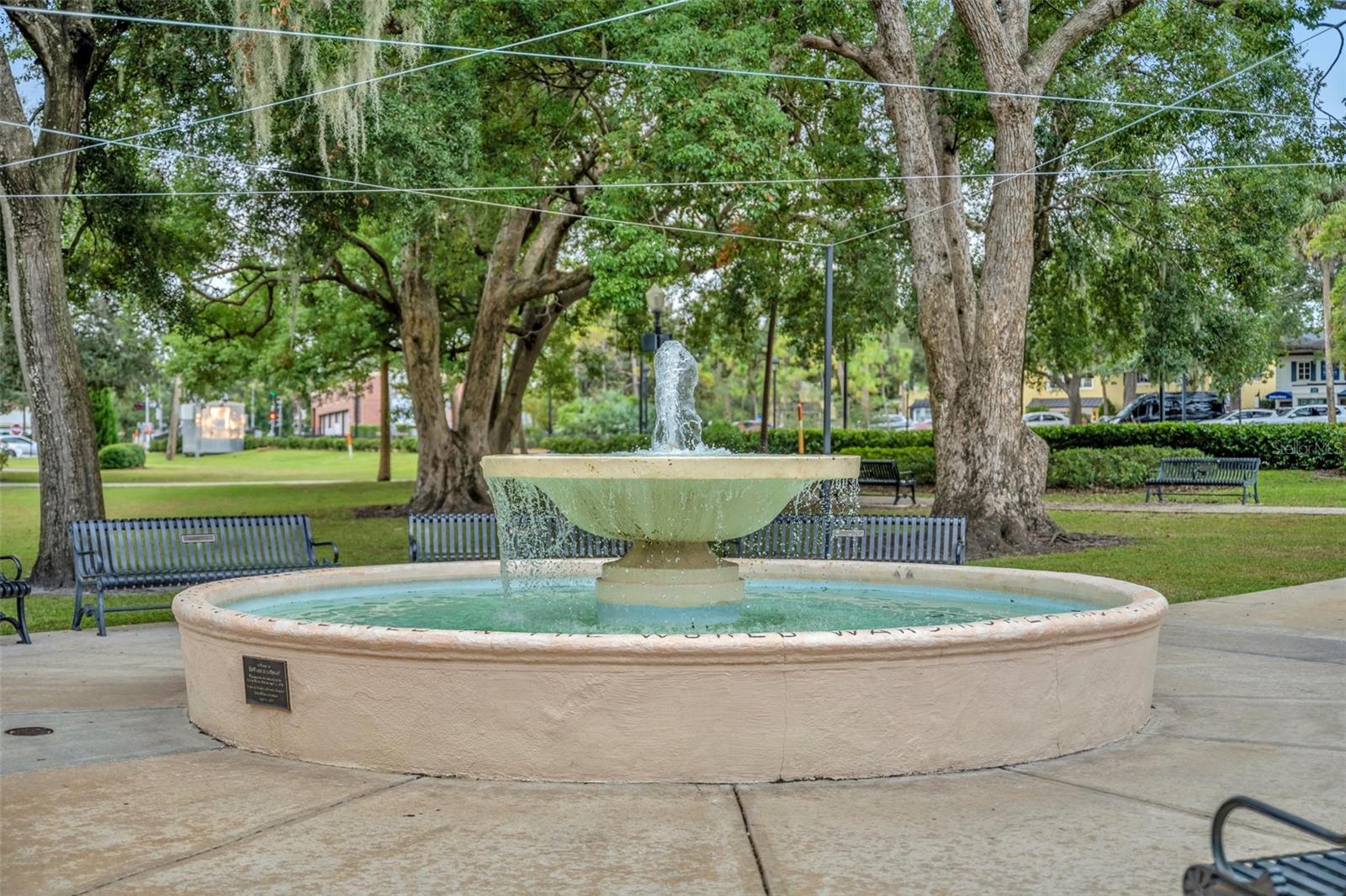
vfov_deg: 28.6
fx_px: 1757
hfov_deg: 41.9
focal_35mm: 47
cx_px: 673
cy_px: 448
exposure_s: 1/640
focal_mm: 47
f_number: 2.8
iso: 100
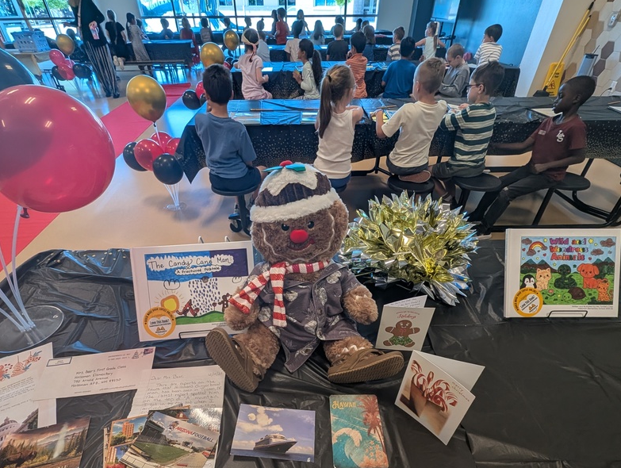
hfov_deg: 90.9
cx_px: 303
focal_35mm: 17
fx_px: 305
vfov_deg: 73.4
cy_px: 297
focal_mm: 1.95
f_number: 2.2
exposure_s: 1/82.2
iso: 72
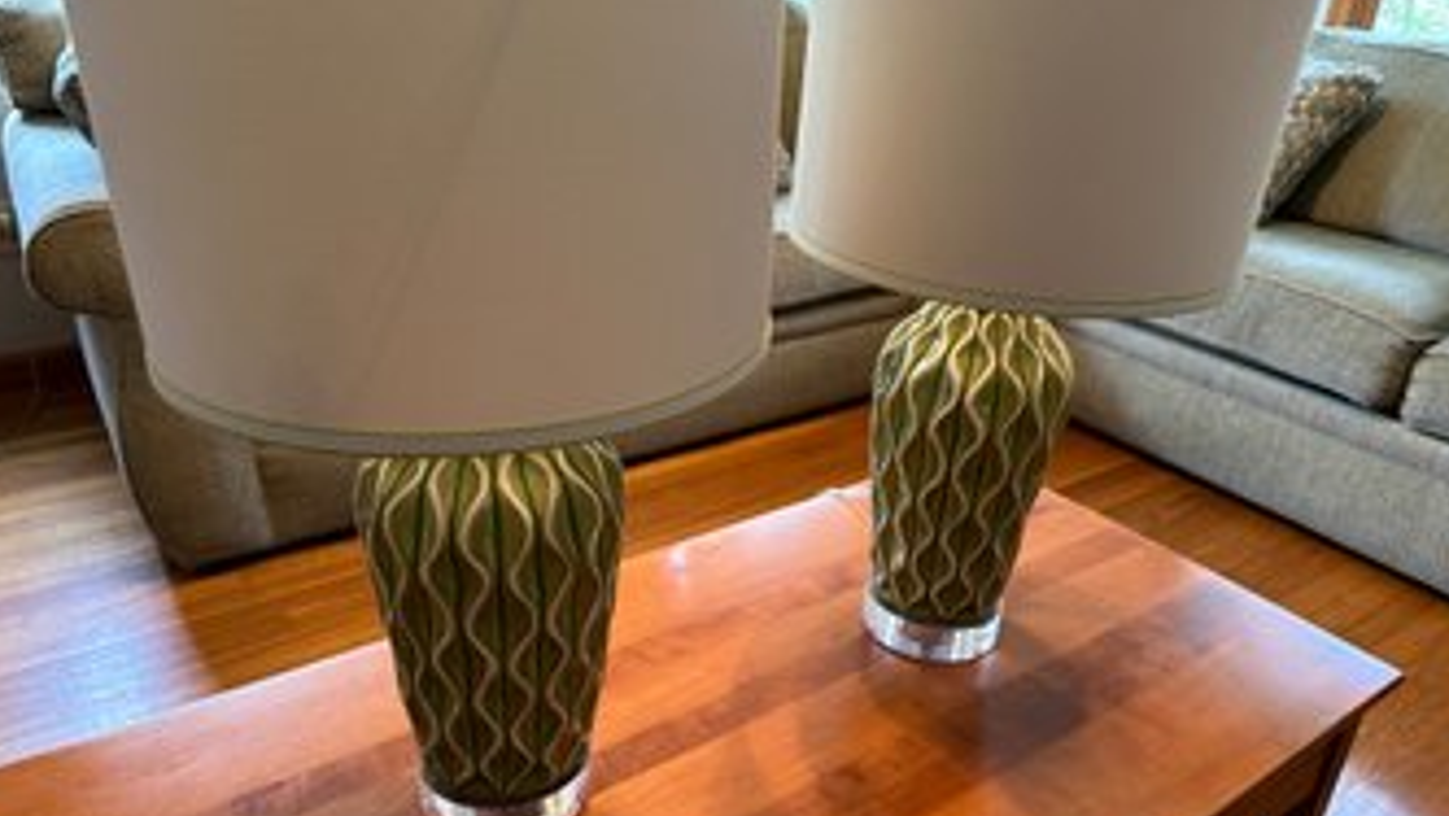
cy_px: 465
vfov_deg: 42.8
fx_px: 1038
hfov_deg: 69.8
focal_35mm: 27
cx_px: 735
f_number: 1.78
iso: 400
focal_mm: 6.86
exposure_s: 1/60
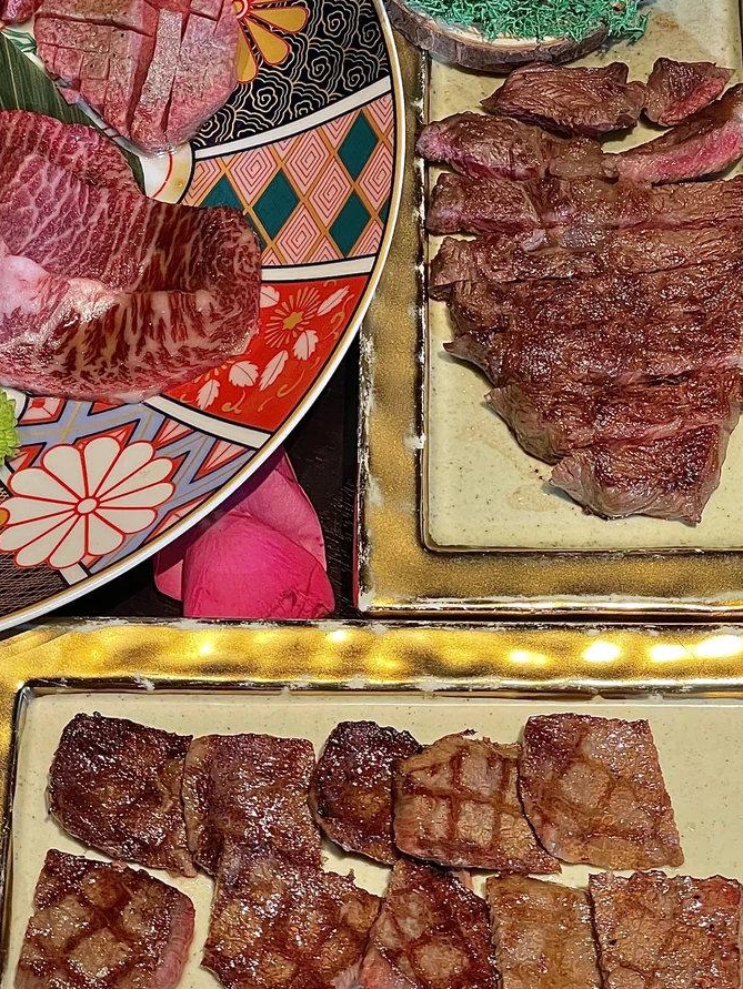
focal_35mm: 84
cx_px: 462
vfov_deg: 23.2
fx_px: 2402
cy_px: 369
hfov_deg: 17.6
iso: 200
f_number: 2
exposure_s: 1/106
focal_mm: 6
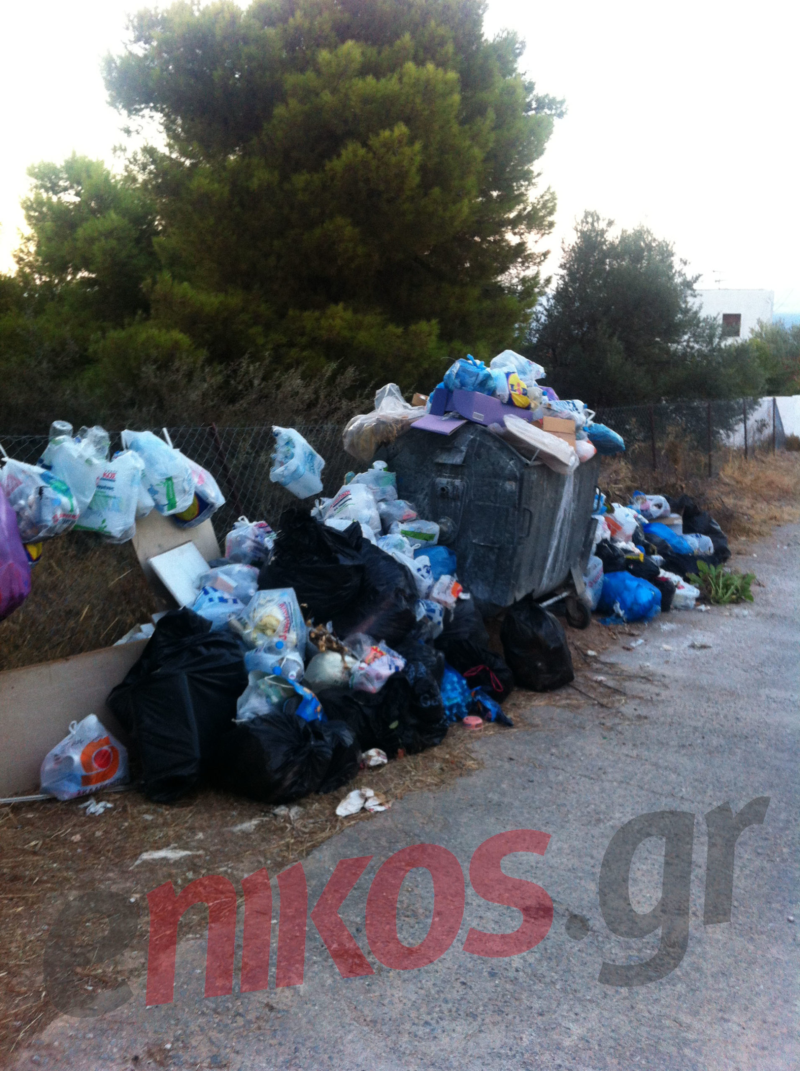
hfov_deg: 40.6
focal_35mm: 35
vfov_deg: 52.7
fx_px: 1081
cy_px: 536
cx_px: 400
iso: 80
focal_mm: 3.85
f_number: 2.8
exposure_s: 1/17
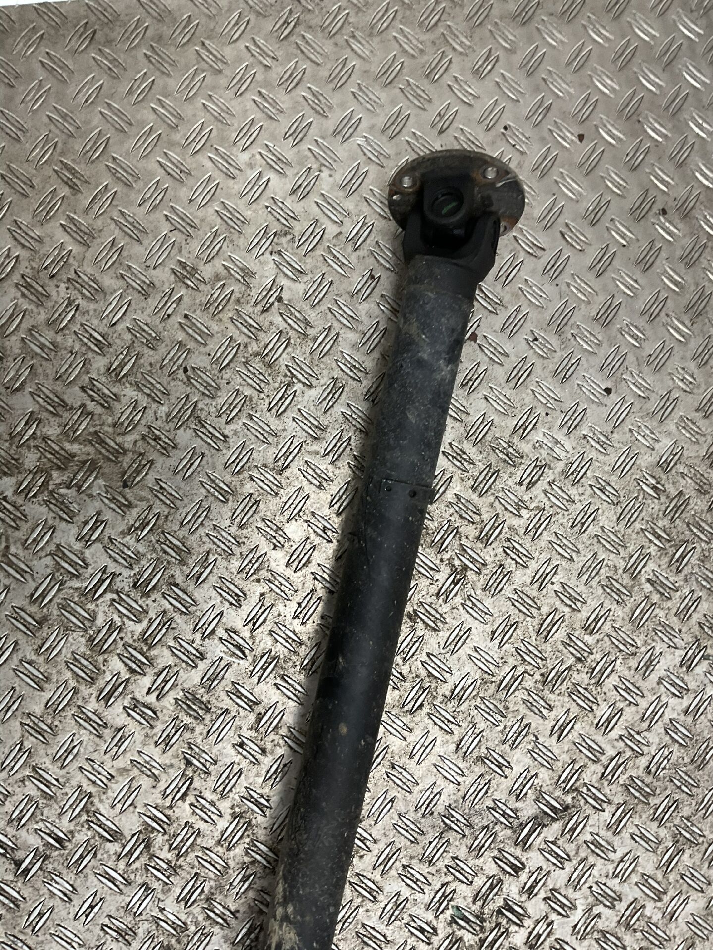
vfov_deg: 61.7
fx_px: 797
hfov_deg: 48.2
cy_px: 475
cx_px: 356
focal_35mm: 29
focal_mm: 3
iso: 32
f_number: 1.8
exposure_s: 1/50
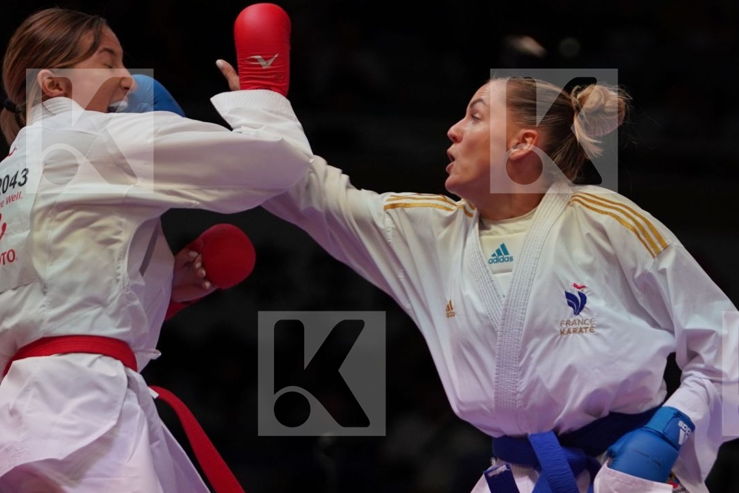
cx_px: 554
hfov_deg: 5.6
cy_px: 374
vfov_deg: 3.7
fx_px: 7532
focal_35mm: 367
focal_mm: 147
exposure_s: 1/1000
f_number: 2.8
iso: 400
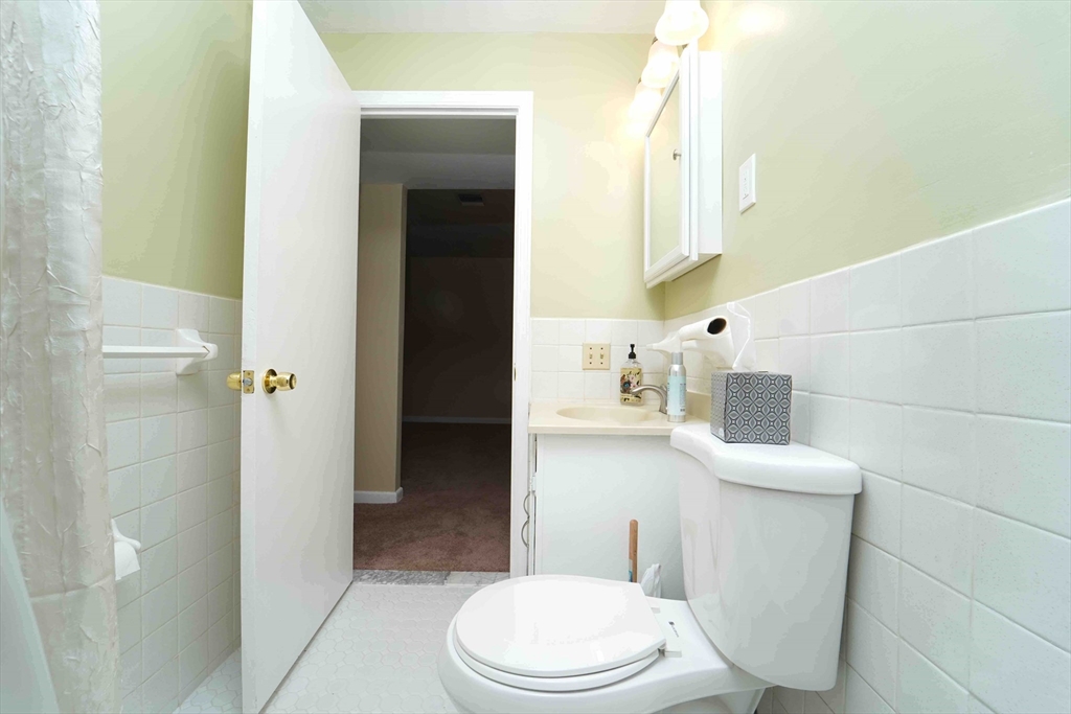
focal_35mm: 14
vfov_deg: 81.2
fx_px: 417
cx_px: 536
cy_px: 357
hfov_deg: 104.2
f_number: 13
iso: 500
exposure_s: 1/60
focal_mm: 14
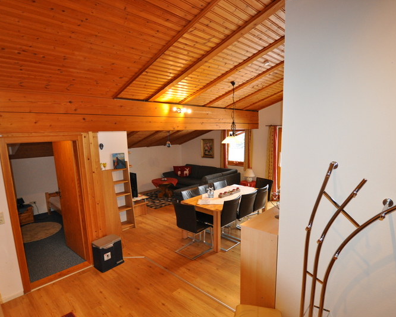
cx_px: 196
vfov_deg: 70.8
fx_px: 223
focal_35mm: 19
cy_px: 170
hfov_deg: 83.3
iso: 800
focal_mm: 10
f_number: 3.5
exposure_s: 1/80
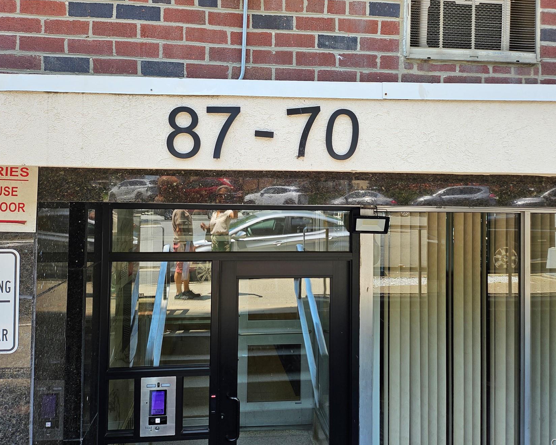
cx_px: 275
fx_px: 477
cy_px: 193
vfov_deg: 49.8
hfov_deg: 60.4
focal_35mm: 29
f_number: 1.8
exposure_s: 1/577
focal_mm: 5
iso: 50
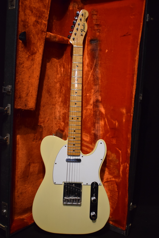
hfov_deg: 31.9
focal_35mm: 42
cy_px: 119
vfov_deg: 46.4
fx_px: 278
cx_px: 80
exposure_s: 1/60
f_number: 4.2
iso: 2200
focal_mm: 28
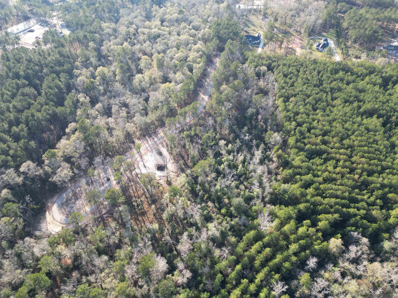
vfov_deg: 56.8
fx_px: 276
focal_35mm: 24
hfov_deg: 71.6
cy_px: 149
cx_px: 199
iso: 110
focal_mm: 6.72
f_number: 1.7
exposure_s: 1/350
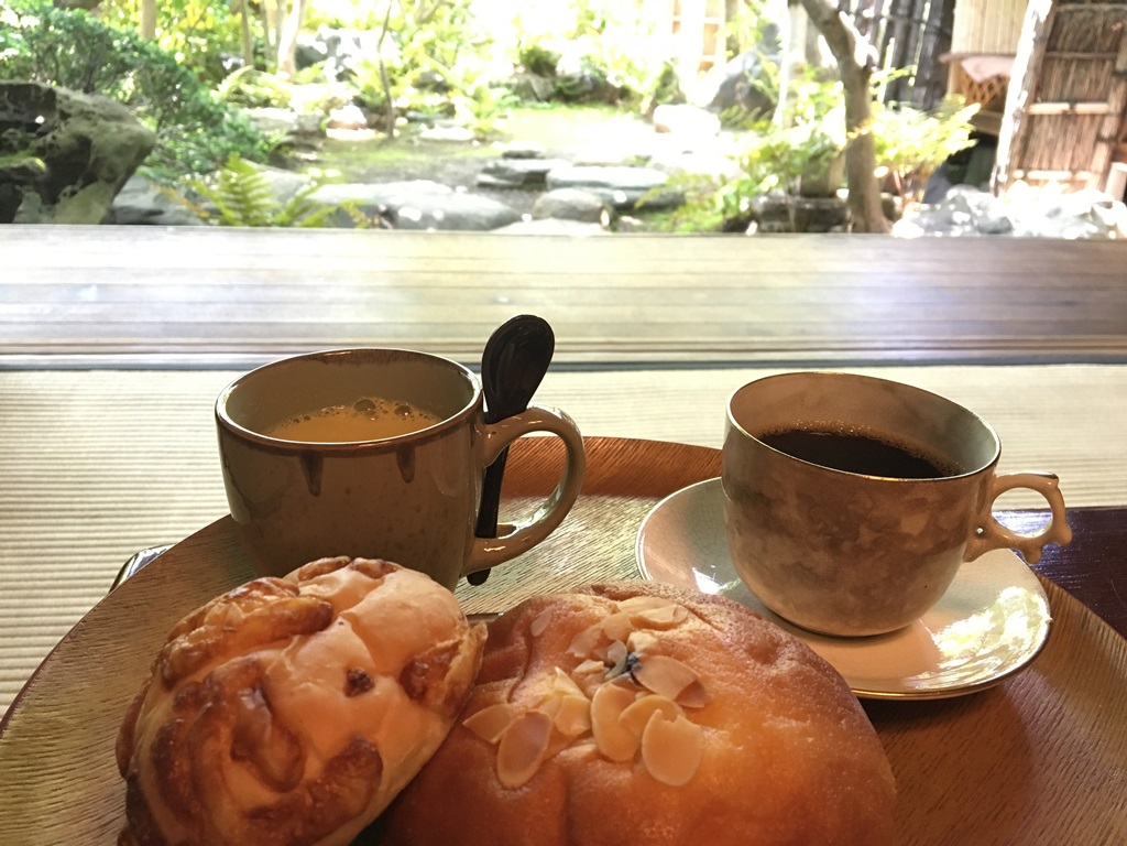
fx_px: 944
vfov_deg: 48.2
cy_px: 423
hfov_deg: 61.7
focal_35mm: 29
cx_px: 564
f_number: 2.2
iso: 125
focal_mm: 4.15
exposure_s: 1/30
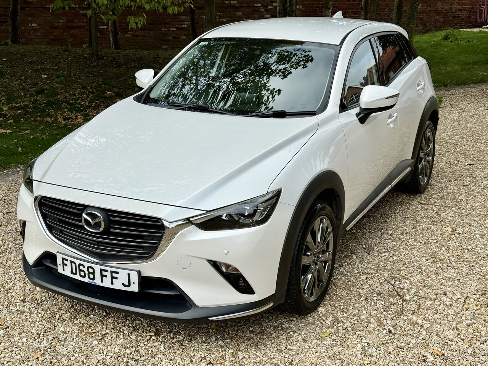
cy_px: 183
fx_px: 677
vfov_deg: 30.3
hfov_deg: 39.7
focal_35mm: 48
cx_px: 244
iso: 80
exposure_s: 1/3891
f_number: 1.78
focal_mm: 6.76
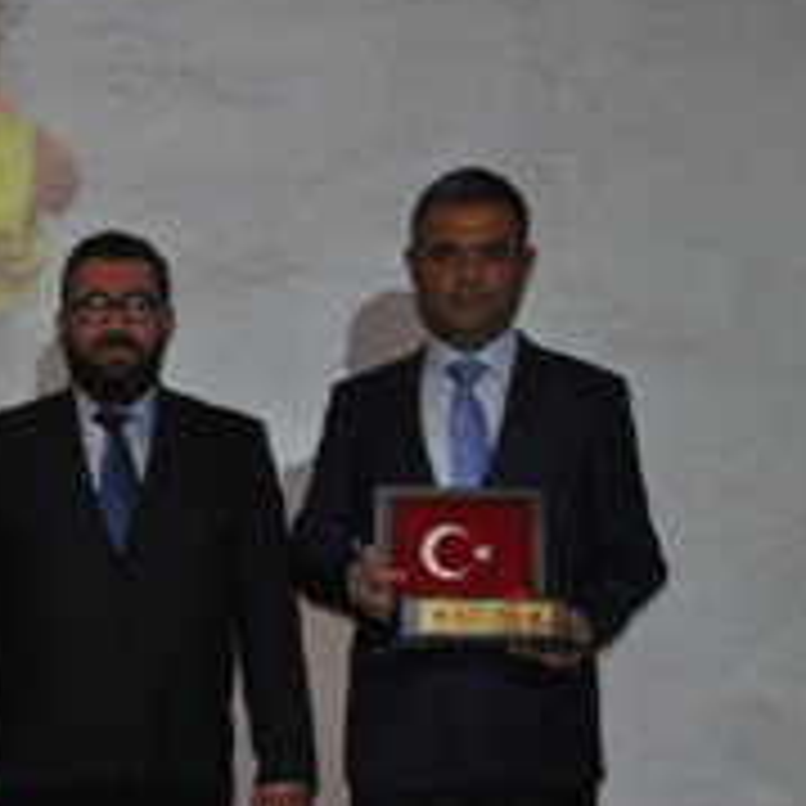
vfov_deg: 17.4
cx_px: -180
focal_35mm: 99
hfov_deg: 16.8
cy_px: 639
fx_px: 2610
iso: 800
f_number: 4
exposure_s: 1/60
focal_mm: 31
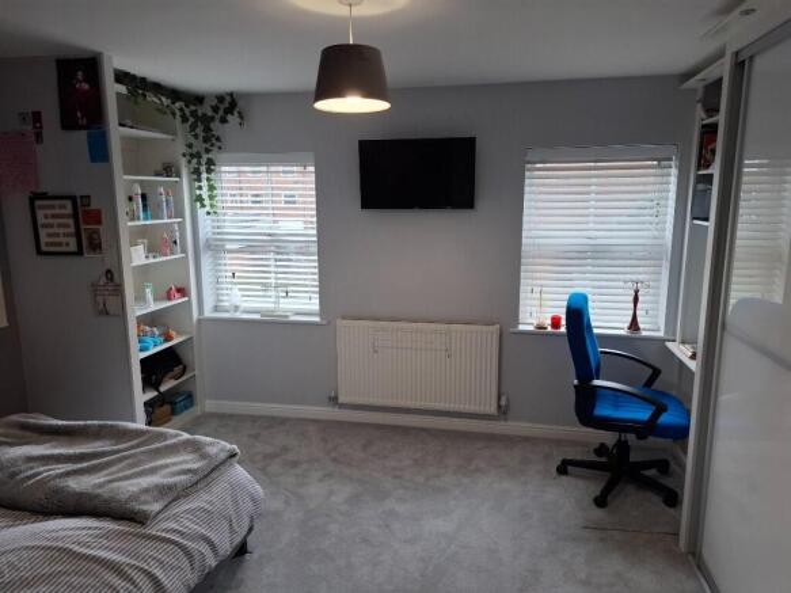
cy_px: 296
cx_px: 396
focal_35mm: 23
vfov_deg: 58.9
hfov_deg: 73.9
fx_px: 525
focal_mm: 5.54
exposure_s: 1/120
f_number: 1.8
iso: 160
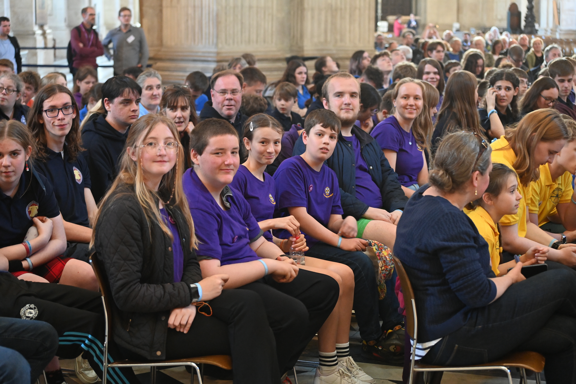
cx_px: 288
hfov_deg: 28.8
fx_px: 1120
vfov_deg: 19.5
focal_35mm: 70
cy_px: 192
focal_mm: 70
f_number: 4.5
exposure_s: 1/30
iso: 6400
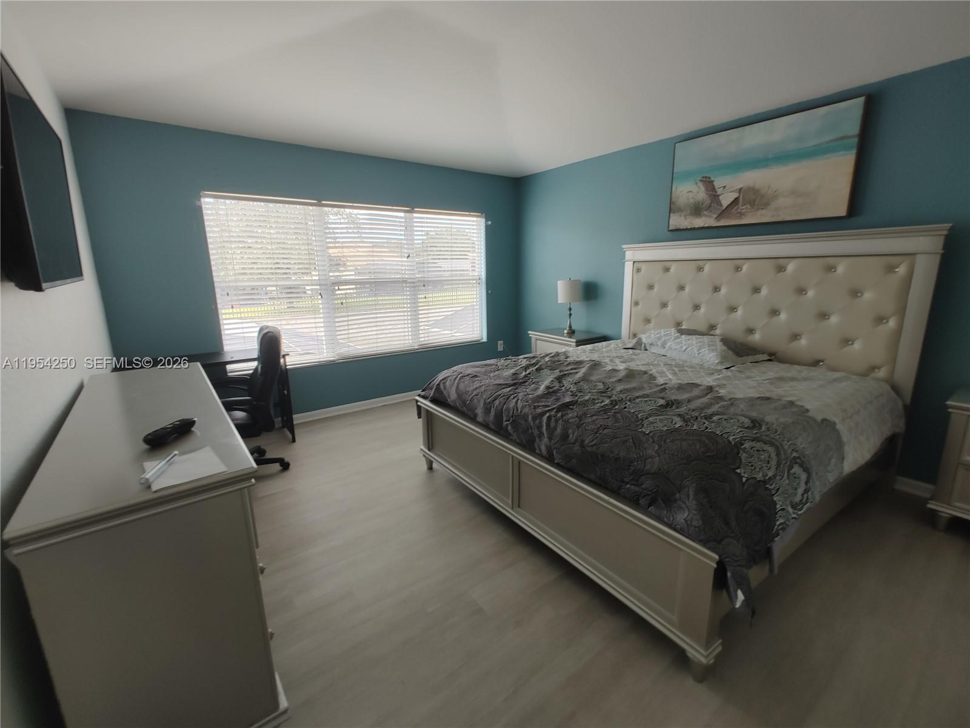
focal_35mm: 15
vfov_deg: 81.7
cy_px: 364
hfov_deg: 98.2
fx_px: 420
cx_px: 485
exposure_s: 1/50
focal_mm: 1.78
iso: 50
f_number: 1.9
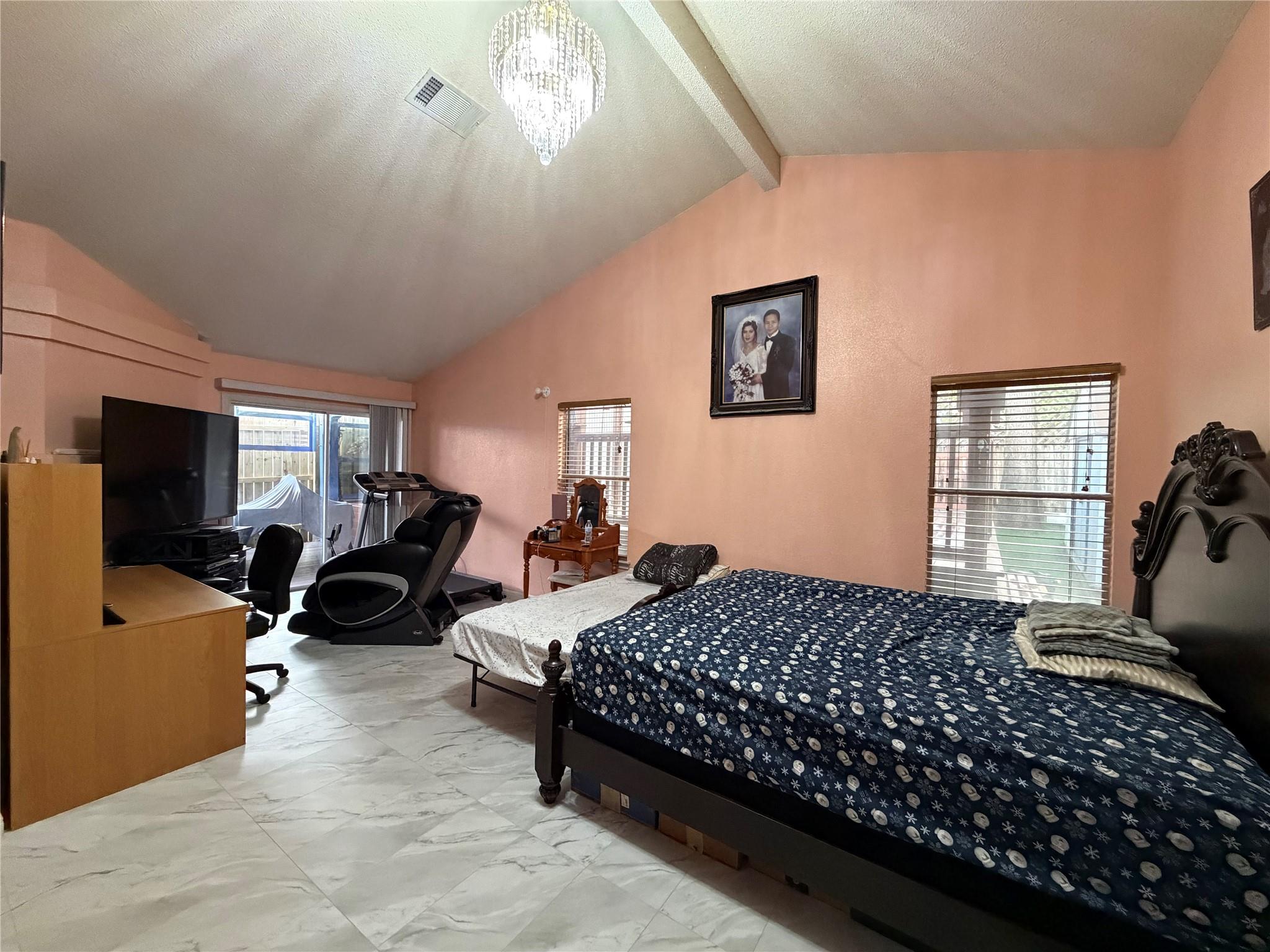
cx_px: 635
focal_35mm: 14
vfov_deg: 85.7
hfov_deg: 102.1
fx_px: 514
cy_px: 476
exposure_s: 1/60
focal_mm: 2.22
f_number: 2.2
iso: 640
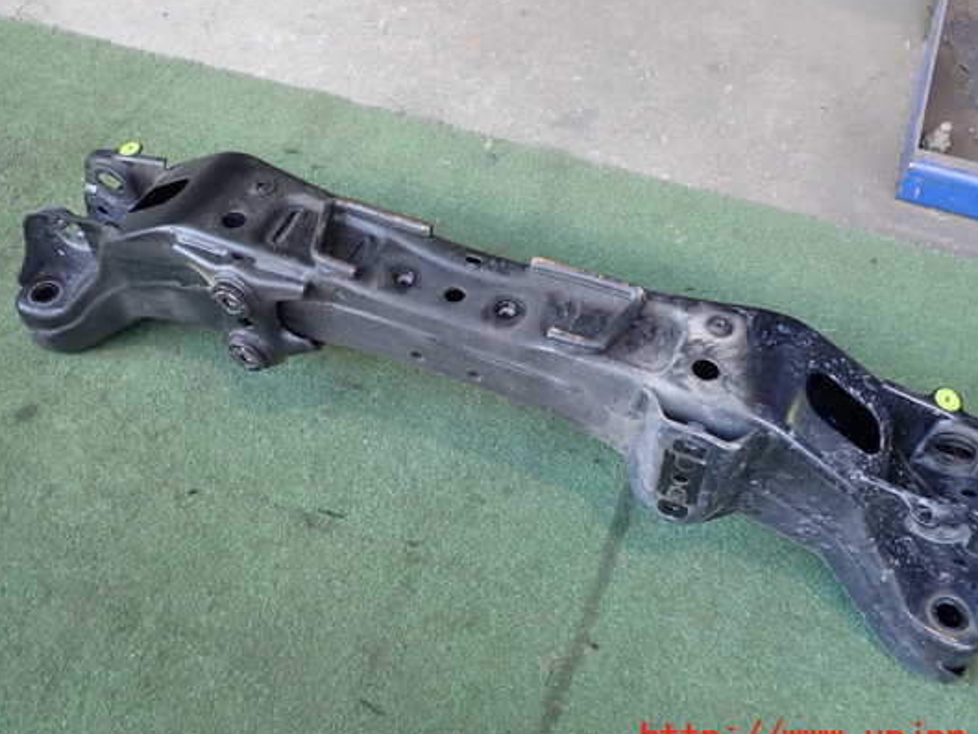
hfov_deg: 53.9
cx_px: 503
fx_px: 961
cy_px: 348
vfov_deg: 41.8
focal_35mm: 34
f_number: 2.3
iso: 200
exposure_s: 1/40
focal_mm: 5.4
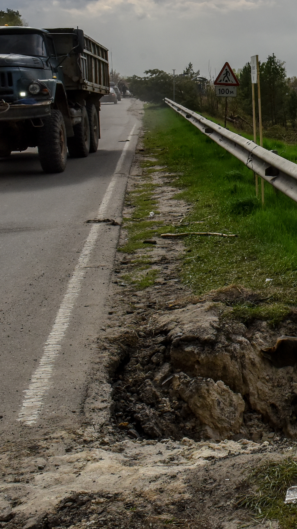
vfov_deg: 34.4
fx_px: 840
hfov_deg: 18.4
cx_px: 404
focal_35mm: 60
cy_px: 156
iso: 1000
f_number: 14
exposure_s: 1/1250
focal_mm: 24
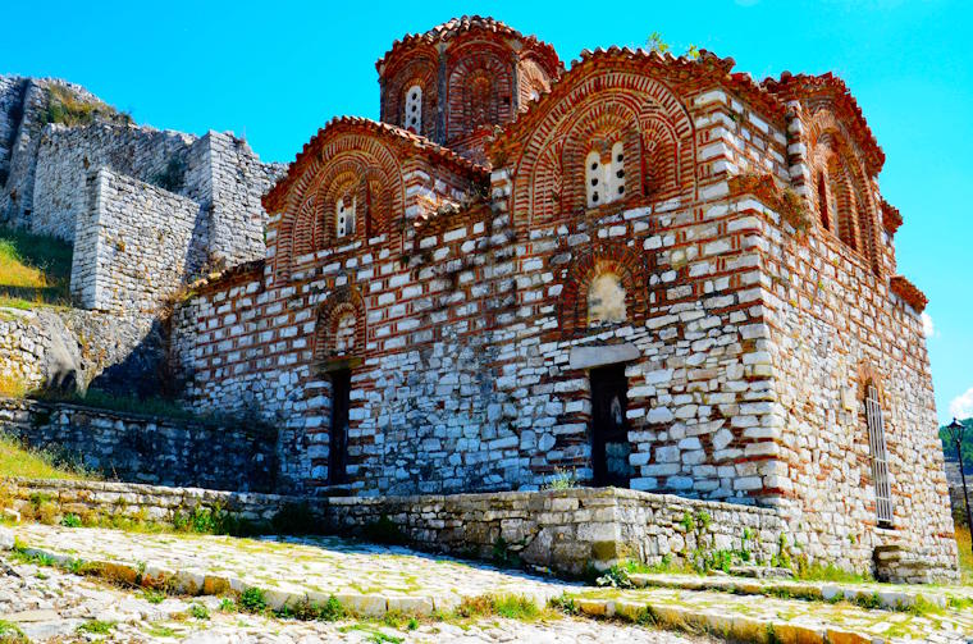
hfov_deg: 51.4
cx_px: 486
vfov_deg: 35.3
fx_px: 1011
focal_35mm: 38
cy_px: 322
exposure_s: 1/250
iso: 250
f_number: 10
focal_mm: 25
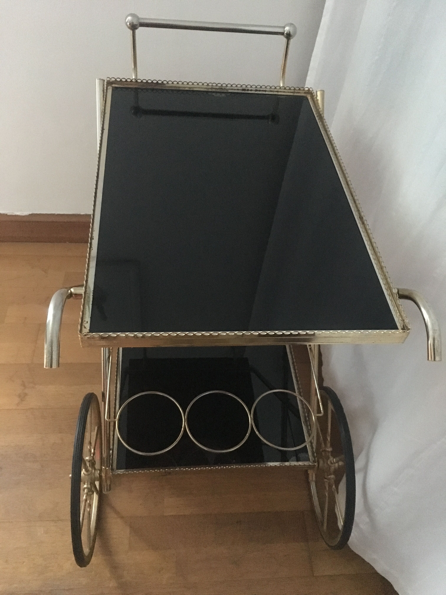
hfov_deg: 48.2
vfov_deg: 61.7
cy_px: 298
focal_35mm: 29
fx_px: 498
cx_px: 223
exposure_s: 1/17
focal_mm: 4.15
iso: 1000
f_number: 2.2
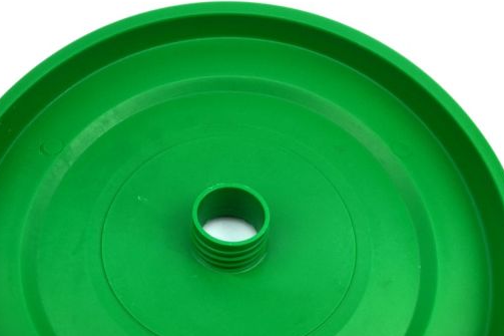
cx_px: 212
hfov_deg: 41.0
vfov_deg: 27.5
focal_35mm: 48
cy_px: 271
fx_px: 672
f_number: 2.2
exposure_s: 1/187
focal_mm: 4.15
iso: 32
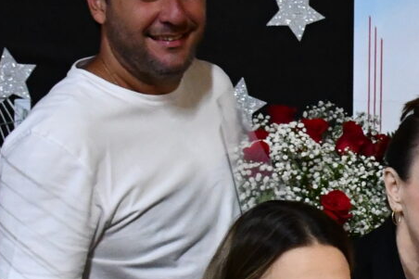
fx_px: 1780
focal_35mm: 153
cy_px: 233
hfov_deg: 13.0
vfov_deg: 8.9
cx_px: 540
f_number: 3.8
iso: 5600
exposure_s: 1/60
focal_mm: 24
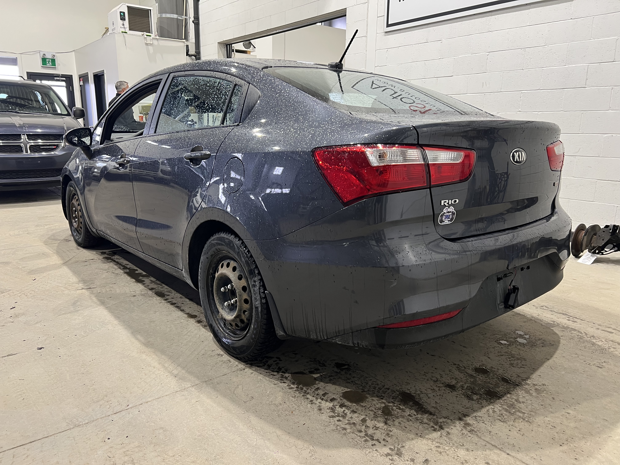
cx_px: 310
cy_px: 232
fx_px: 466
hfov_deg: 67.3
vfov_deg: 53.1
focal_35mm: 26
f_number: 1.5
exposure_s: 1/60
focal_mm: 5.7
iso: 100
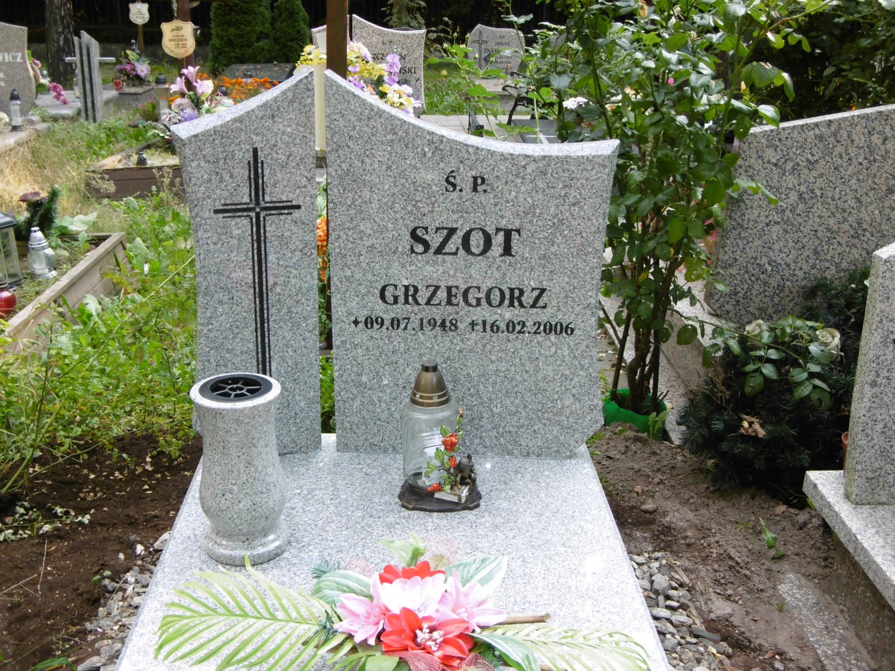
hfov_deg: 43.9
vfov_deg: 33.6
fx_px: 1112
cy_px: 336
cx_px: 448
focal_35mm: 43
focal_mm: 7.7
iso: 160
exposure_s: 1/60
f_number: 3.8
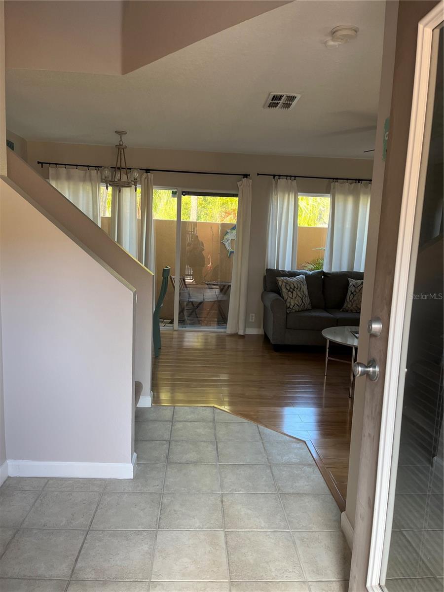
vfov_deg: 67.3
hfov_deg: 53.1
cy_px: 296
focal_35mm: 26
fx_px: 445
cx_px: 222
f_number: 1.6
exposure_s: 1/121
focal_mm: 5.1
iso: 125
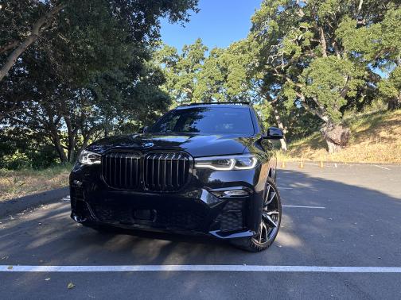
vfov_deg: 56.8
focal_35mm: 24
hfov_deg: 71.6
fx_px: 278
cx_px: 200
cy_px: 150
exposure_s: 1/406
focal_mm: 6.86
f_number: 1.78
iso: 80
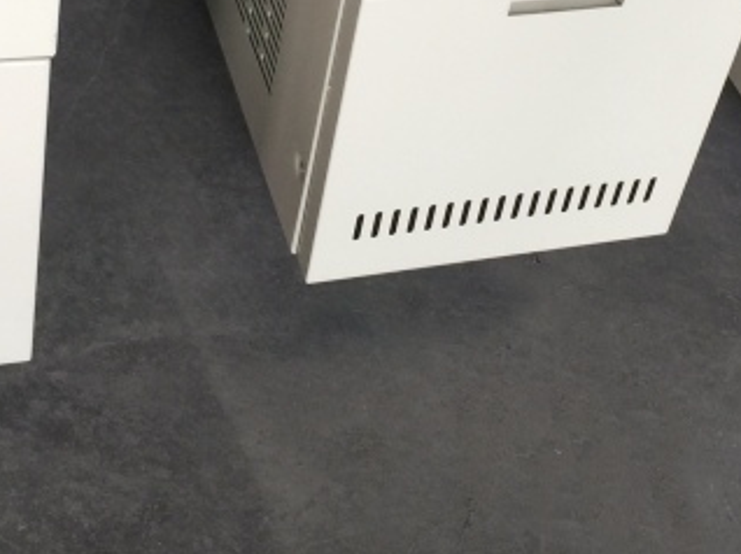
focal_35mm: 73
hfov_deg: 26.7
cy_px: -121
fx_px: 1561
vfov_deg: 19.0
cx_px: 366
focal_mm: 4.15
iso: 40
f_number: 2.2
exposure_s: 1/33
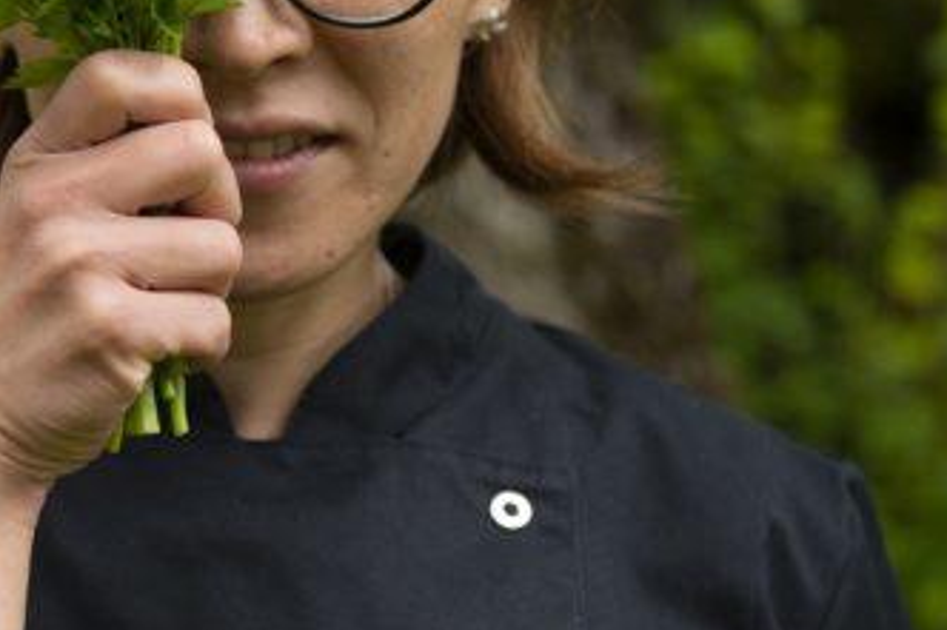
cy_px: 111
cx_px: -3
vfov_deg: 8.4
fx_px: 4259
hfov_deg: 12.5
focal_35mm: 162
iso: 100
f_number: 4.5
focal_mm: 70
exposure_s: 1/320
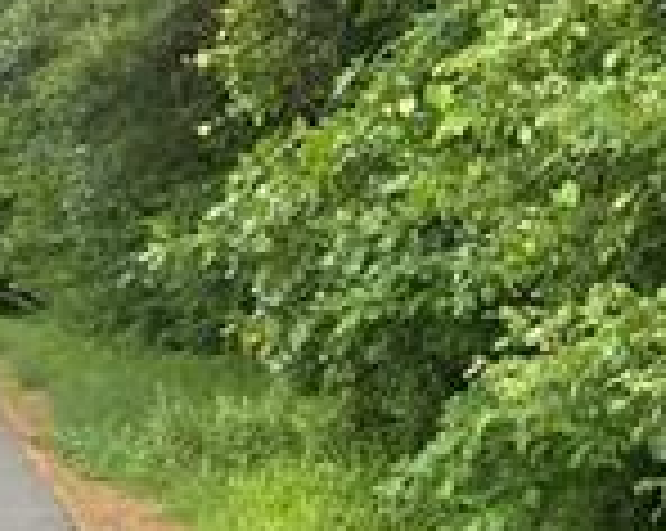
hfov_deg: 14.2
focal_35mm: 132
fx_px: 2598
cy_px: 360
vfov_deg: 11.7
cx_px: 774
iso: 50
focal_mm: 4.25
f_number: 1.8
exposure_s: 1/122
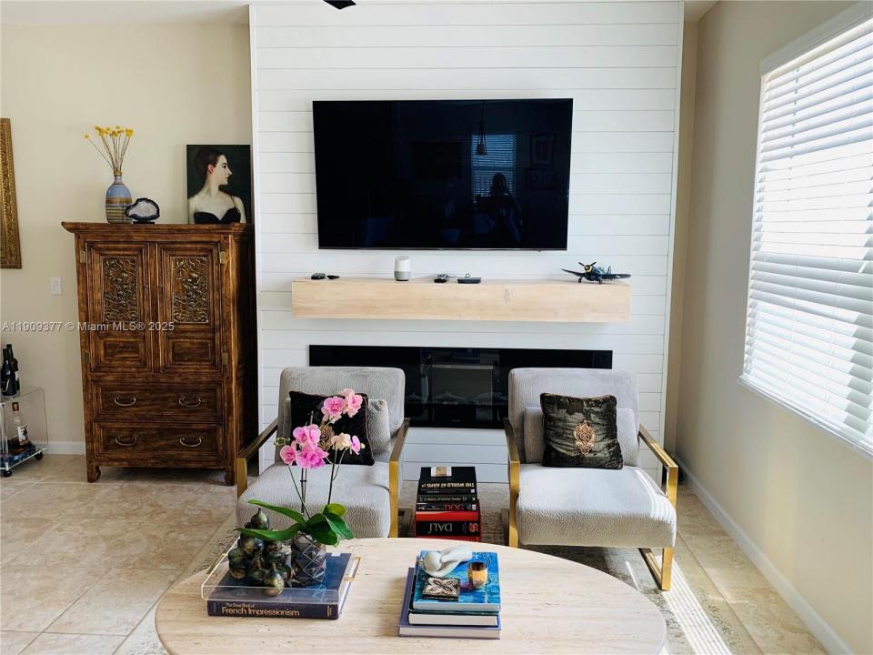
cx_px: 436
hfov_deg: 67.3
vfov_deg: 53.1
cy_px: 328
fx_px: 656
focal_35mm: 26
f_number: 1.8
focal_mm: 4.25
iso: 80
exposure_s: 1/121
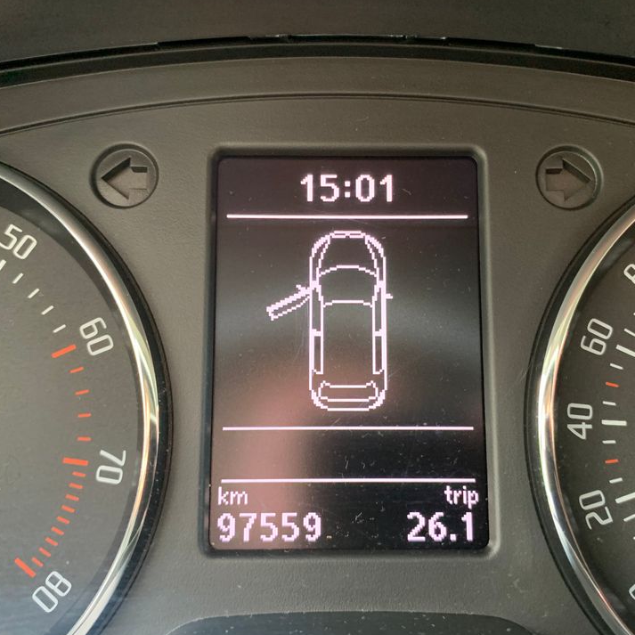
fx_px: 685
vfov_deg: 49.7
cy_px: 331
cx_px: 350
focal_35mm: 33
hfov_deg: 49.7
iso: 400
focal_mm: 4.25
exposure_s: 1/51
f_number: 1.8
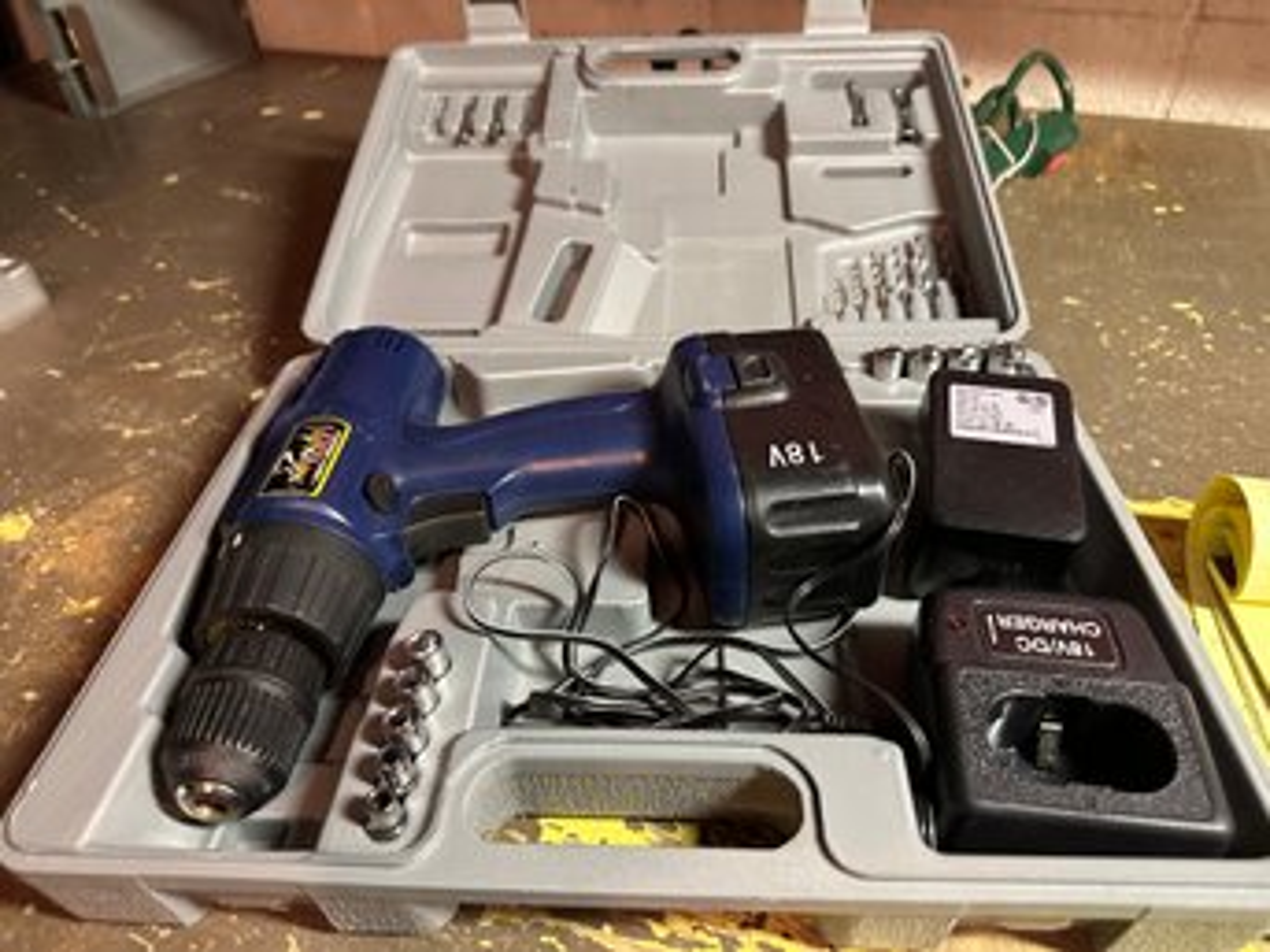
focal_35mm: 24
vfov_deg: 56.8
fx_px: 880
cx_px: 635
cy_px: 476
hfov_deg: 71.6
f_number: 1.78
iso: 640
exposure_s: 1/60
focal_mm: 6.86
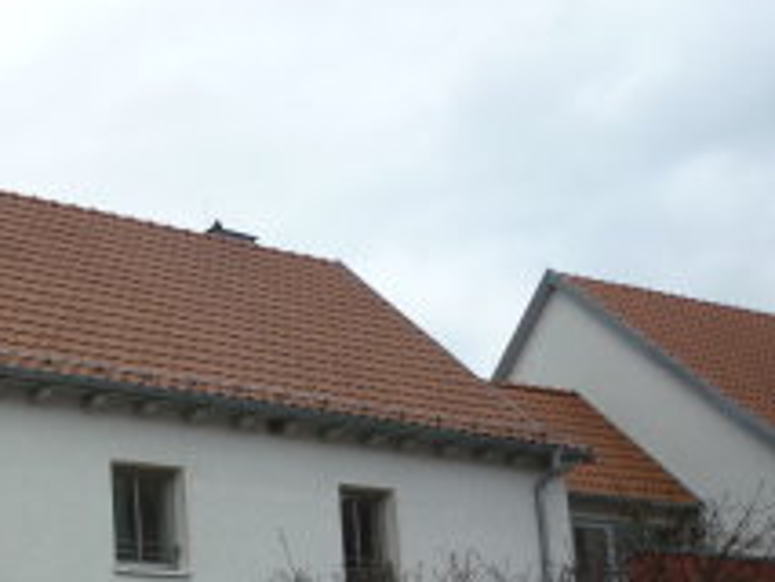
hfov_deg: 28.3
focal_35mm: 65
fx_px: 1456
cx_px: 29
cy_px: 551
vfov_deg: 22.0
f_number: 2.8
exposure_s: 1/60
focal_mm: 5.5
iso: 80
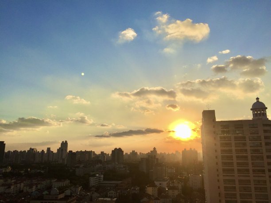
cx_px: 136
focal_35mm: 29
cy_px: 102
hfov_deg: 61.7
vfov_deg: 48.2
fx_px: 227
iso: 32
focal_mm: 4.15
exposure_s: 1/4950
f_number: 2.2
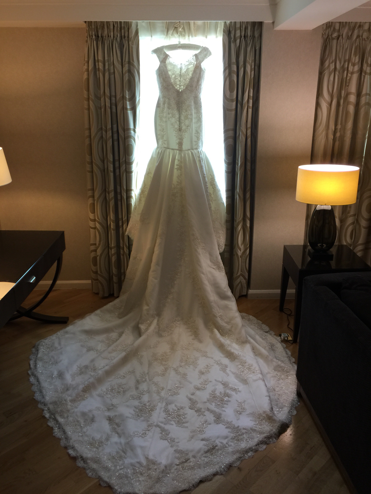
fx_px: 414
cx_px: 186
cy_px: 247
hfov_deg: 48.2
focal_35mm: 29
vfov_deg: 61.7
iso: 32
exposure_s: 1/15
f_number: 2.2
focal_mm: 4.15
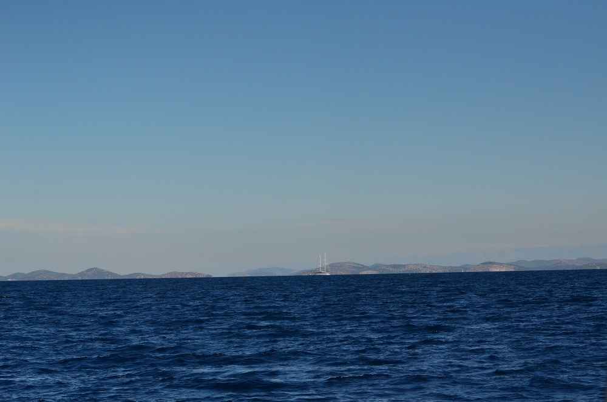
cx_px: 304
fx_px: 1766
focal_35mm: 105
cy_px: 201
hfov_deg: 19.5
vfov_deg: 13.0
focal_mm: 70
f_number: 6.3
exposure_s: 1/8000
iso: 800
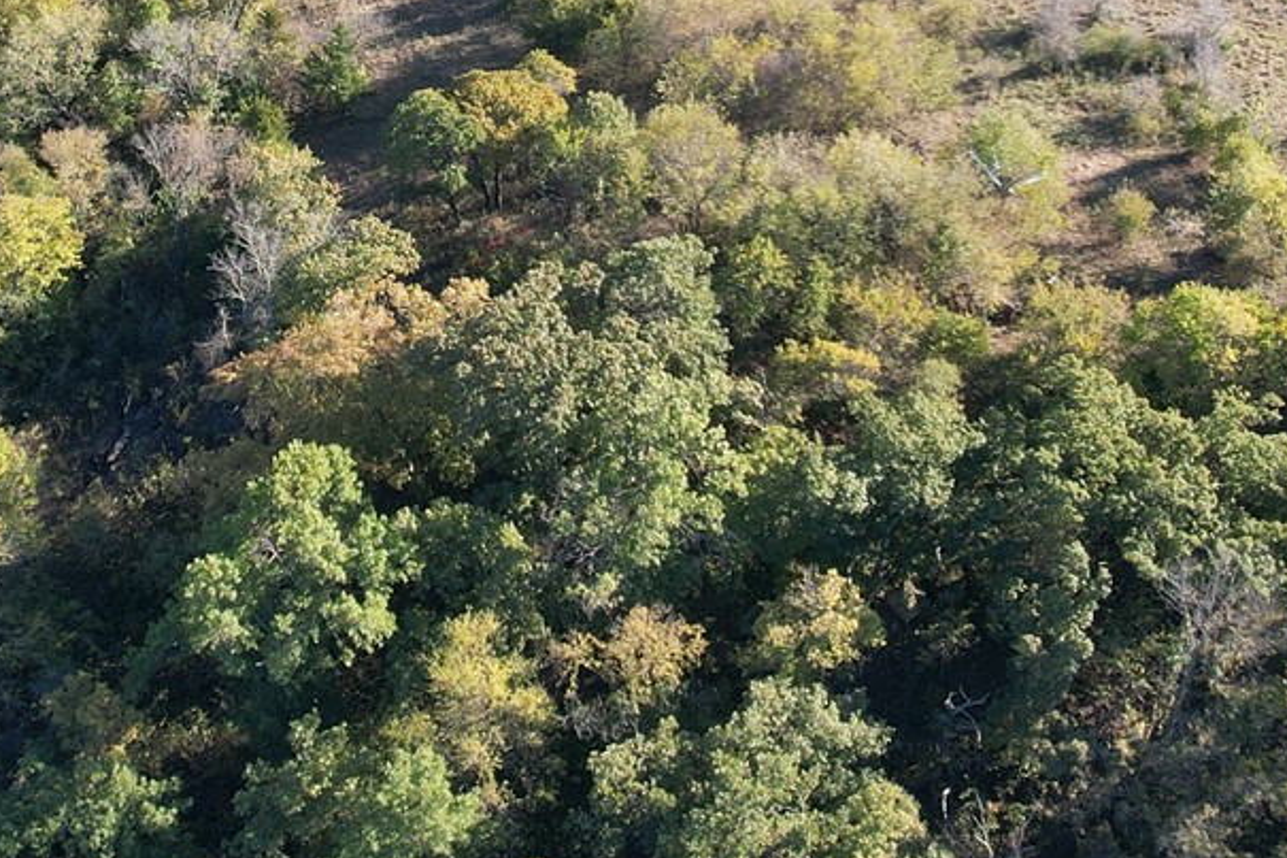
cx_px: 483
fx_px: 2645
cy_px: -27
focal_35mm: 74
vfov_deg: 17.9
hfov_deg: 27.3
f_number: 2.8
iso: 110
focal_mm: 8.38
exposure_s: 1/500
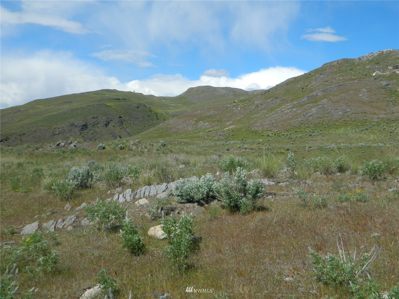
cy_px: 150
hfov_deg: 52.6
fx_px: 403
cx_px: 200
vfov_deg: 40.7
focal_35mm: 35
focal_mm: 6.2
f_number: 9.4
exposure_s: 1/200
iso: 80
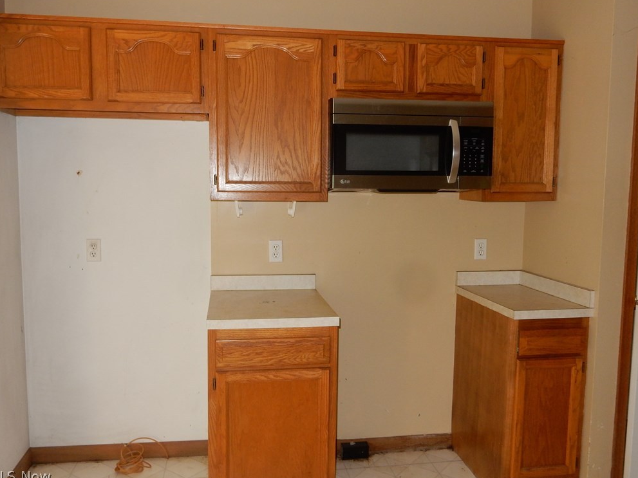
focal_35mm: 31
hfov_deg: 58.4
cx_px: 314
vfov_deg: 45.4
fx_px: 571
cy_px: 240
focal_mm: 5.4
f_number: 4
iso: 200
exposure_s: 1/30
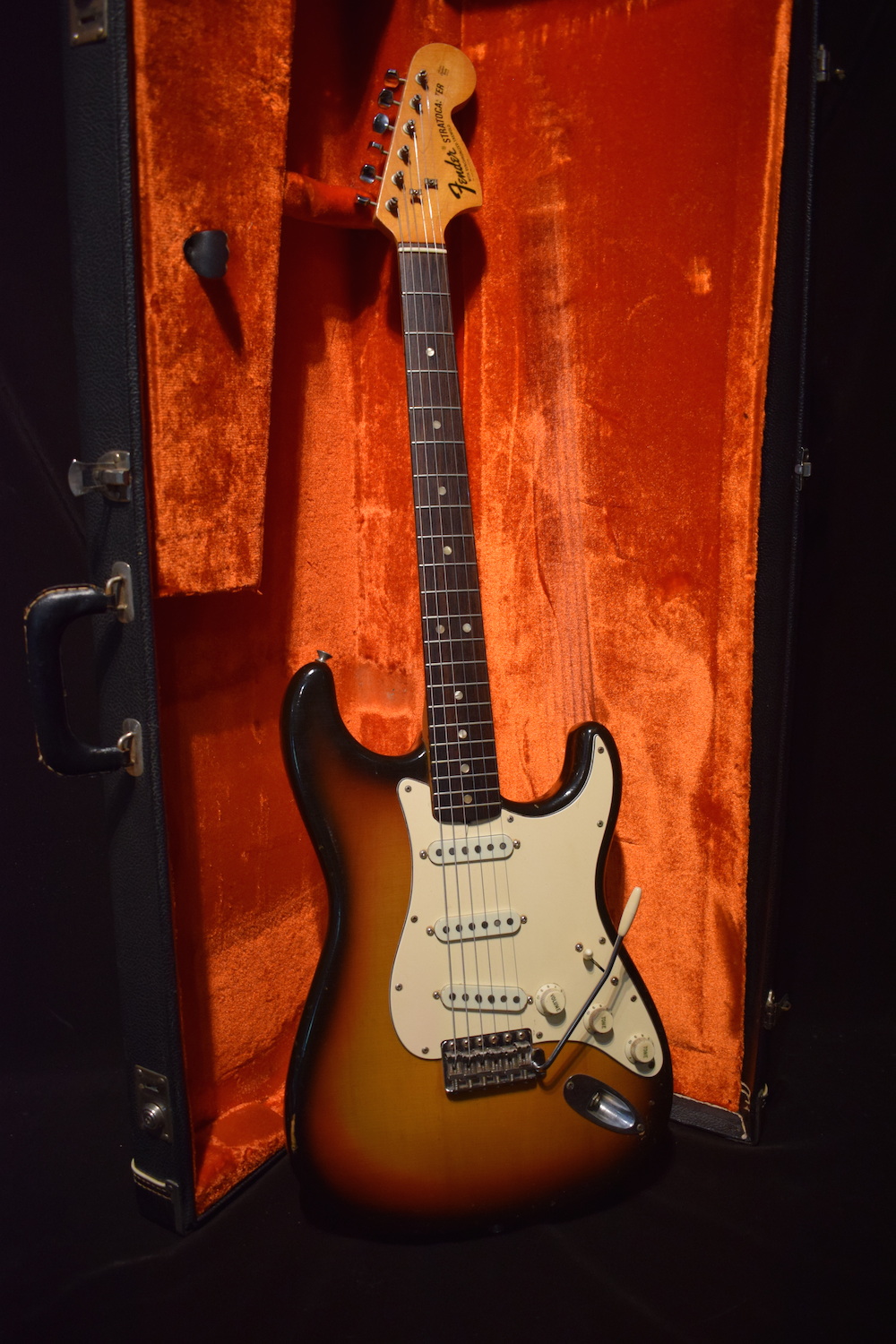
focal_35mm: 30
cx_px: 448
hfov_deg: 43.6
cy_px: 672
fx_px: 1120
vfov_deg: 61.9
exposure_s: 1/60
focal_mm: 20
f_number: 3.5
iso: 1250
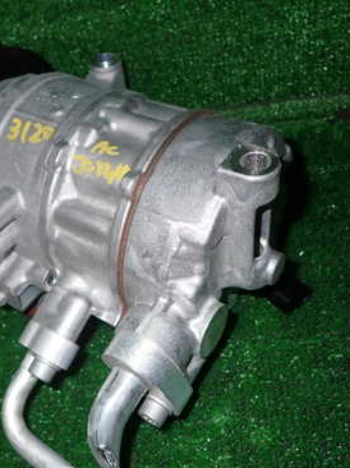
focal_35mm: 41
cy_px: 247
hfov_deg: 34.6
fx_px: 553
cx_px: 106
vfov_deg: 45.8
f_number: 5.6
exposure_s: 1/30
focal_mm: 4.5
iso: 200
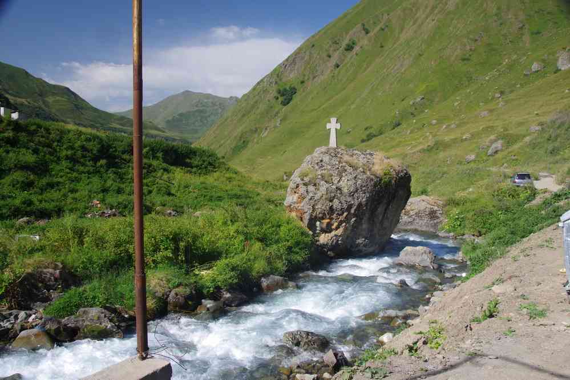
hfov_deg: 60.3
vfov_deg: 42.3
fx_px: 491
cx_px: 285
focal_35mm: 31
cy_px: 190
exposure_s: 1/60
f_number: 11
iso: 200
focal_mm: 20.6
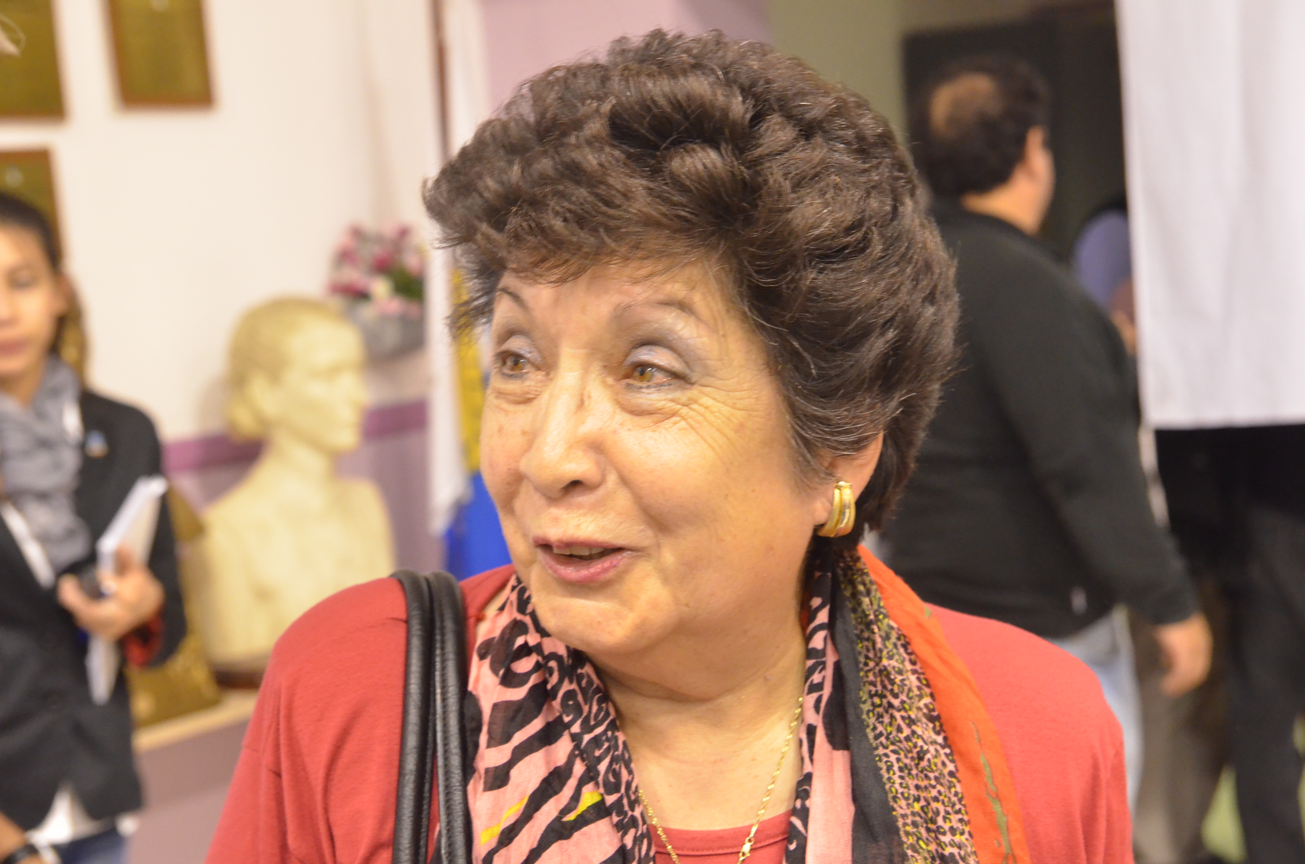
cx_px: 652
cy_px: 432
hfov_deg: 29.9
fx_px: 2442
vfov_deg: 20.1
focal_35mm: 68
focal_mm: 45
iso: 3200
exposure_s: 1/125
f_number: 5.6
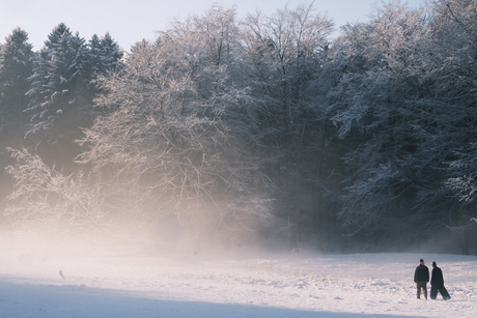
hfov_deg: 25.7
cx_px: 238
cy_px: 159
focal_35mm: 79
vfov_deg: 17.3
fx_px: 1047
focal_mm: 52.7
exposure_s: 1/80
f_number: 22
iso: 320
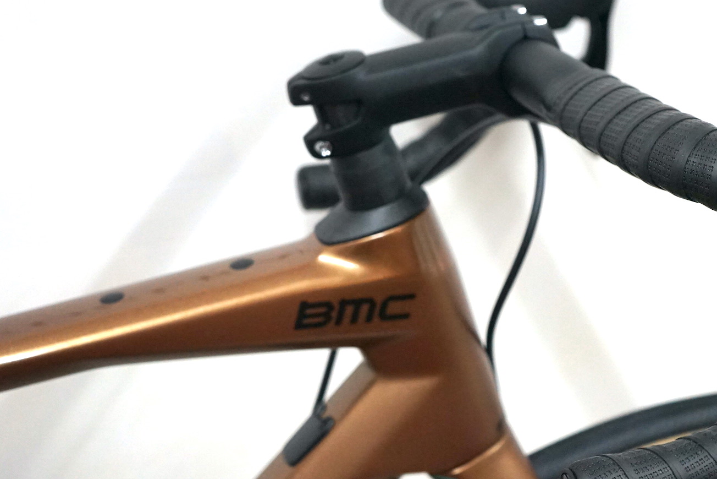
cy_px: 234
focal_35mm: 74
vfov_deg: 18.4
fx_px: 1474
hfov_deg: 27.0
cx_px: 520
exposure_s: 1/160
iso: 2500
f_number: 5
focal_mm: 46
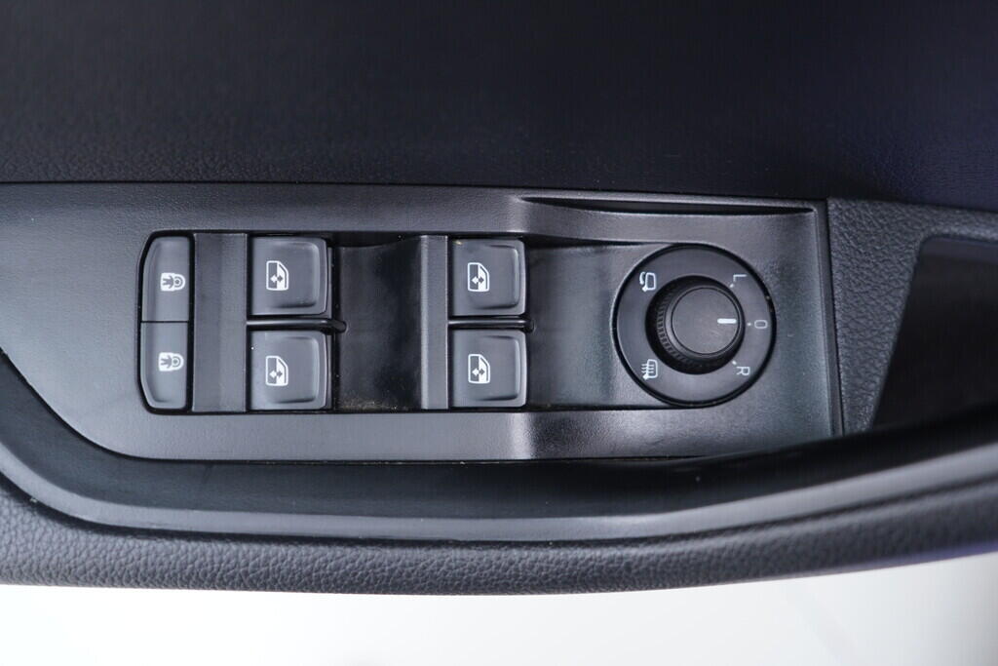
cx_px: 499
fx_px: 998
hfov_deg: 53.1
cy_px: 333
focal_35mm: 36
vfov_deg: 36.9
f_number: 2.8
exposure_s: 1/40
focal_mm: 24
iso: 400
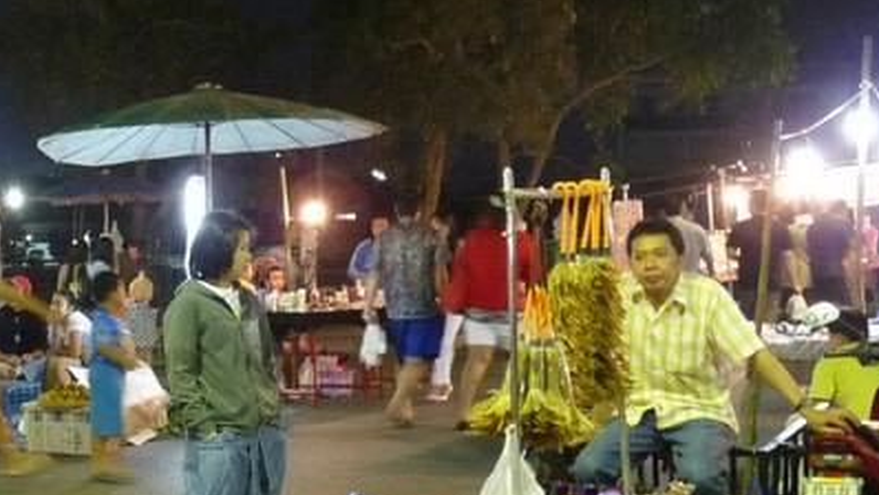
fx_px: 1981
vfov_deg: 14.2
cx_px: -186
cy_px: 298
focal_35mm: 85
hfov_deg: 22.9
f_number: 2.8
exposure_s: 1/10
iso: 400
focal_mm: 4.8
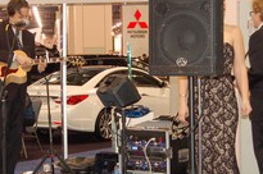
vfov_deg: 12.1
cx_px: 92
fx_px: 826
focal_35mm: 113
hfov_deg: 18.1
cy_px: 96
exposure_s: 1/60
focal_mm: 31
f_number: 4.5
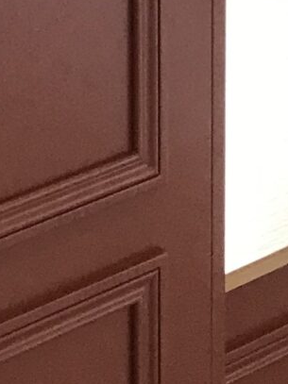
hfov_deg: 8.3
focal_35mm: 176
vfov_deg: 9.7
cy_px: -601
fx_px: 1953
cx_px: -114
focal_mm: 3.99
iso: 40
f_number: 1.8
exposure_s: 1/20
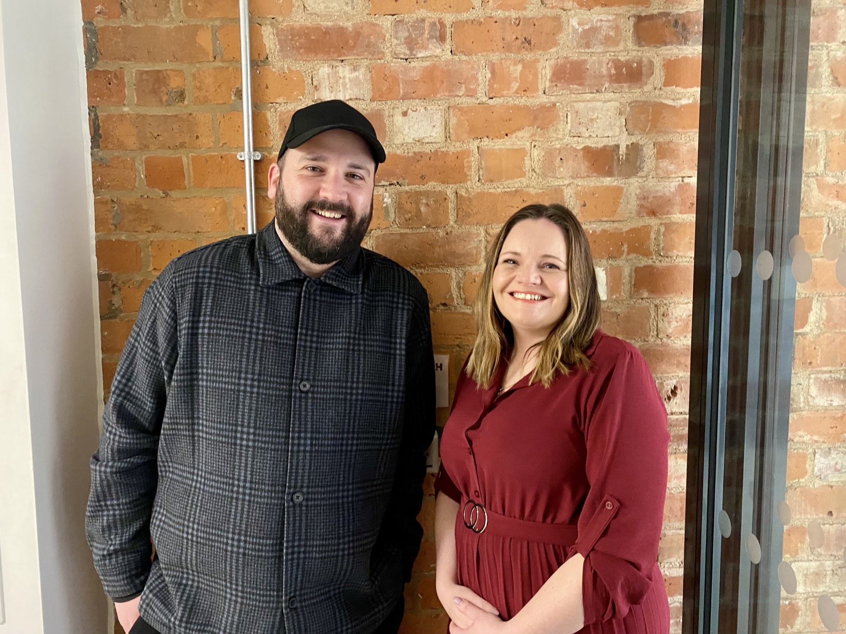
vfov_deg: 53.1
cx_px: 423
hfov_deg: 67.3
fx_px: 635
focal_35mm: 26
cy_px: 317
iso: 500
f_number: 1.8
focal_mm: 4.25
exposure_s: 1/35
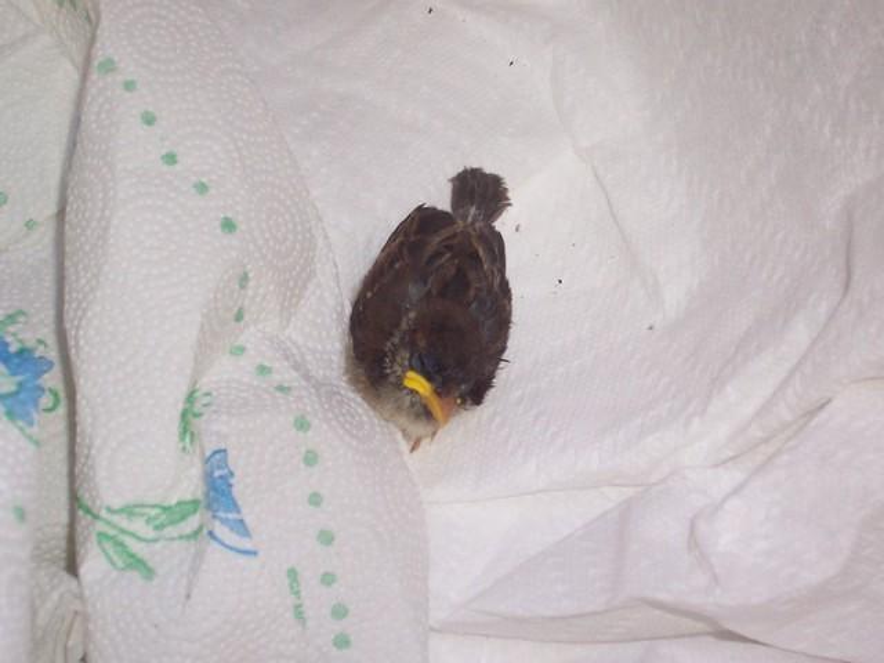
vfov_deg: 20.7
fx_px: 1813
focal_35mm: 71
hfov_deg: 27.4
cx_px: 442
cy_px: 332
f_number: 4
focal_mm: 10.8
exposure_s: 1/90
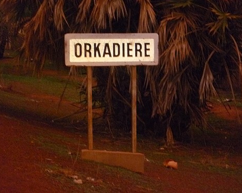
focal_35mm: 147
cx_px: 124
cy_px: 97
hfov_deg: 13.1
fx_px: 1053
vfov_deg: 10.5
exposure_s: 1/15
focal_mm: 25
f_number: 6.9
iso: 800
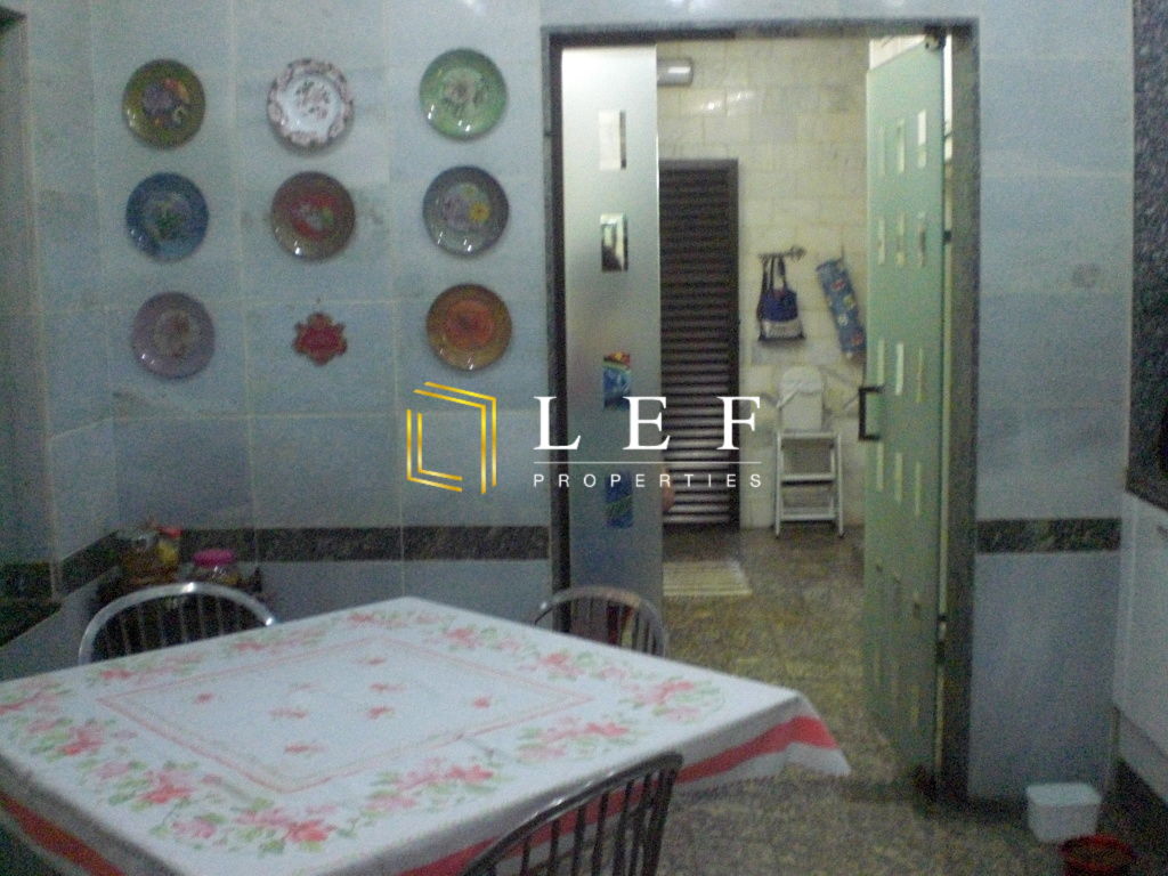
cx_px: 584
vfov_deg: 37.7
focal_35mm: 38
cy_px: 438
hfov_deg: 49.0
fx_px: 1282
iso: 800
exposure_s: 1/50
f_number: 3.1
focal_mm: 6.3
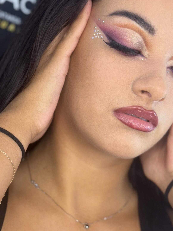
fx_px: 526
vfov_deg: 24.7
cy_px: 125
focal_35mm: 79
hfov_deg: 18.6
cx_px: 114
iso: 50
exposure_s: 1/153
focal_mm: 6.76
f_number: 1.78
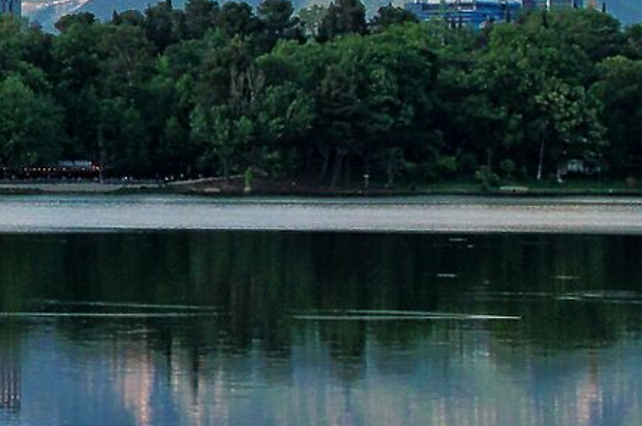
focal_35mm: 212
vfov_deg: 6.4
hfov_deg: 9.5
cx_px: -308
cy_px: -1
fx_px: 3776
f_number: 11
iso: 400
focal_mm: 26.25
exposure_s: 1/200
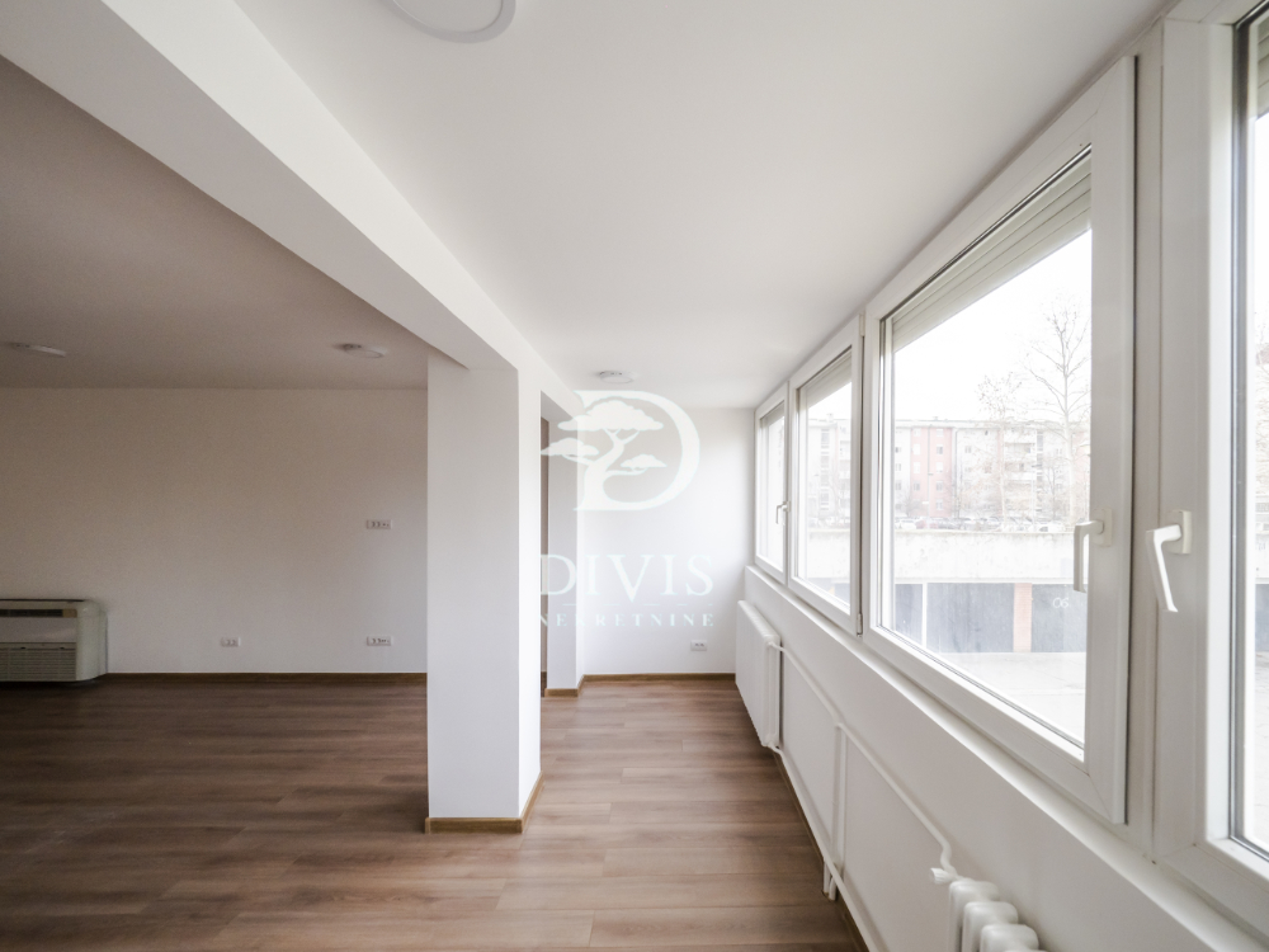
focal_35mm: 14
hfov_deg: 102.1
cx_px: 634
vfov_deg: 85.7
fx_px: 513
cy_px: 476
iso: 400
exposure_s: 1/100
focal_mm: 7
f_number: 4
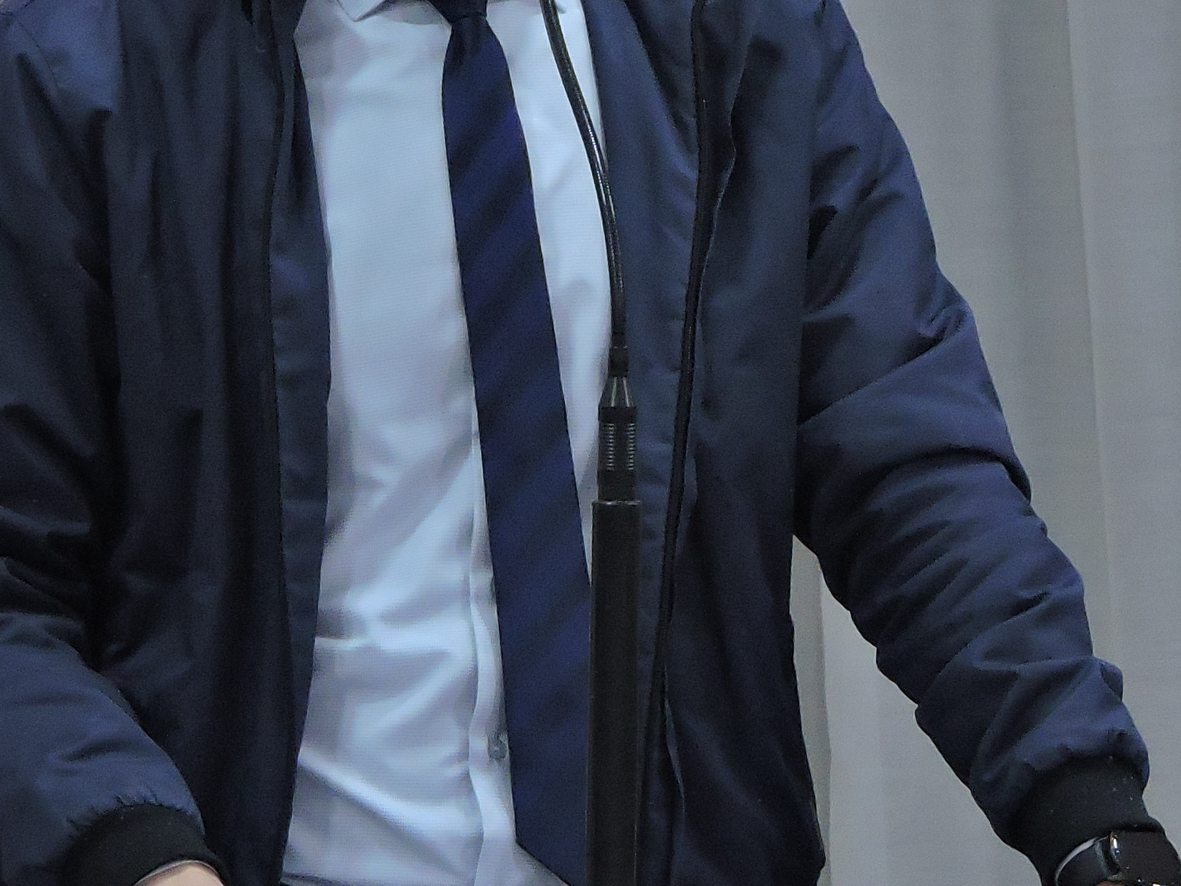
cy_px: 247
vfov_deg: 3.8
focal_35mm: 390
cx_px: 479
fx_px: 13308
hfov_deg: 5.1
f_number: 4.4
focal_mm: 27.6
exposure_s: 1/40
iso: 800
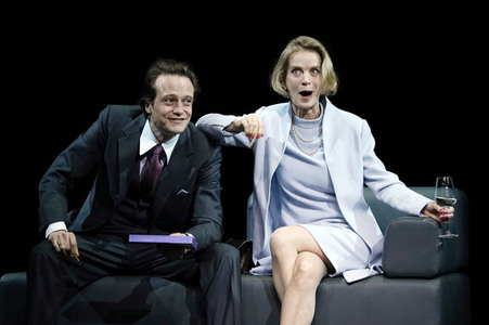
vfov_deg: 5.0
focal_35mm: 277
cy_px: 162
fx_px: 3760
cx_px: 244
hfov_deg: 7.4
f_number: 5.6
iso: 3200
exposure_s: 1/125
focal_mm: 277
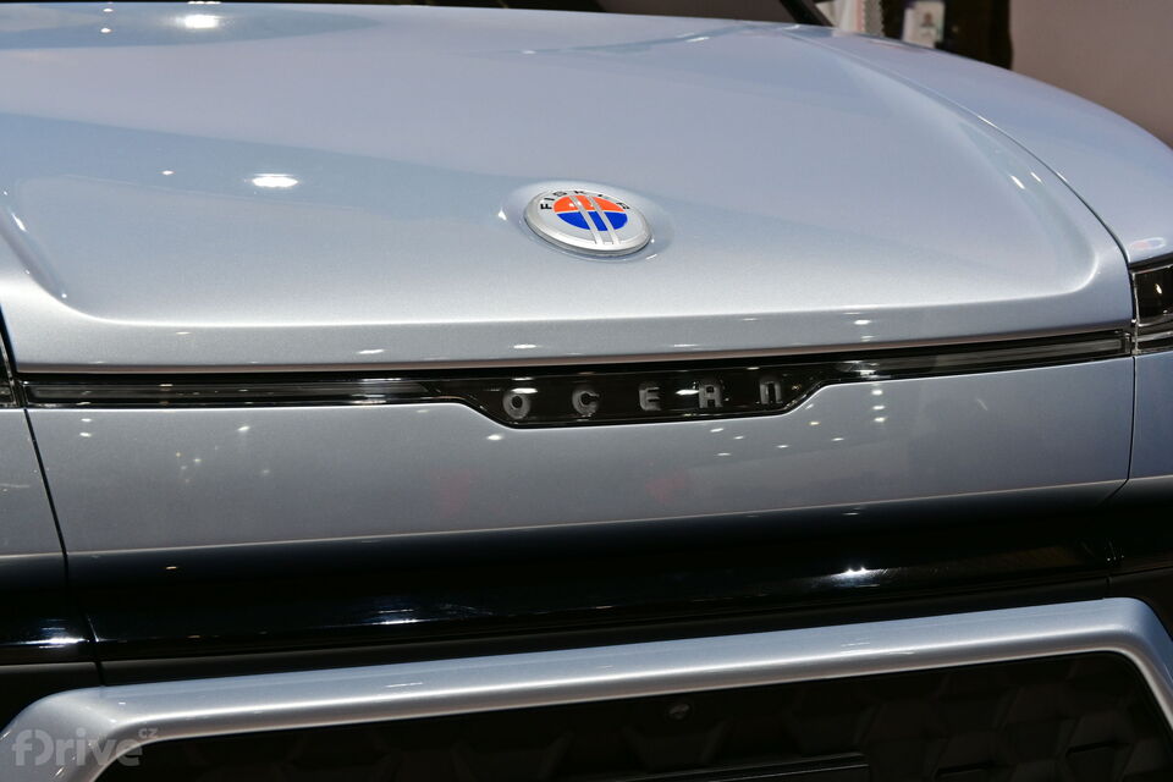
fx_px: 2444
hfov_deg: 27.0
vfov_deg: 18.2
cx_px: 586
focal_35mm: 75
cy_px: 391
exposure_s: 1/125
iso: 250
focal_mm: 50
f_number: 6.3
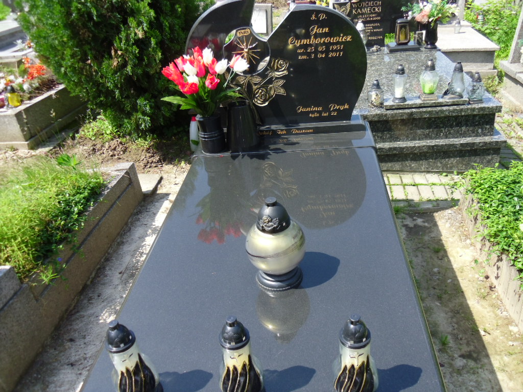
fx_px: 468
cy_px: 196
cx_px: 262
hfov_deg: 58.4
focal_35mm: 31
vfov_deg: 45.4
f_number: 3.3
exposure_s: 1/346
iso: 80
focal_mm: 5.6
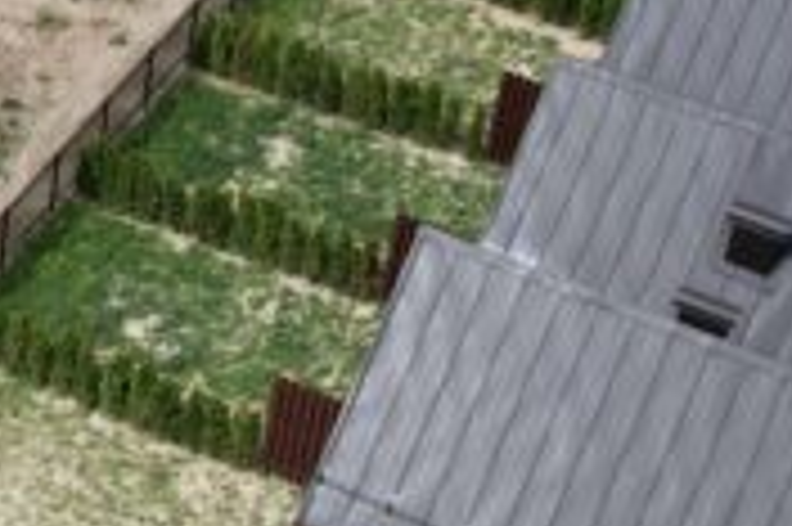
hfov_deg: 14.2
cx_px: -612
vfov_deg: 10.6
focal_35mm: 128
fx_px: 2813
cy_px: -61
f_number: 2.8
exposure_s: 1/1250
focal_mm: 8.38
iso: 100
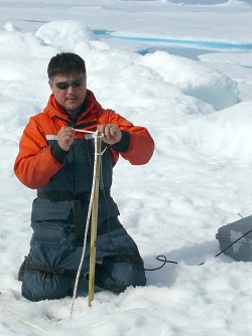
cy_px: 168
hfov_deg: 14.5
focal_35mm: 102
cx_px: 160
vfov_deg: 19.3
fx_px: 991
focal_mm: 16
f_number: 8
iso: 100
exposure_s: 1/800
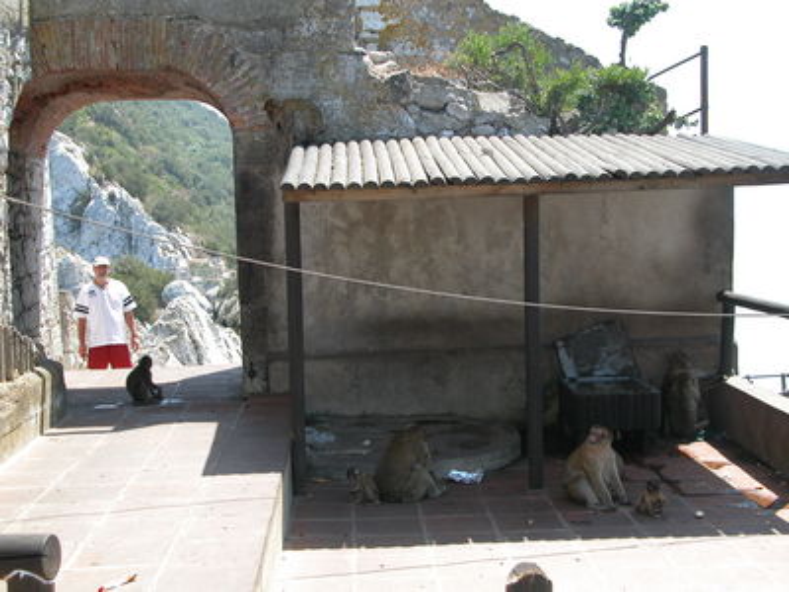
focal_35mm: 58
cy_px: 296
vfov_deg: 25.2
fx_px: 1322
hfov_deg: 33.2
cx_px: 394
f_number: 4.4
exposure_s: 1/206
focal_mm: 14.7
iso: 100
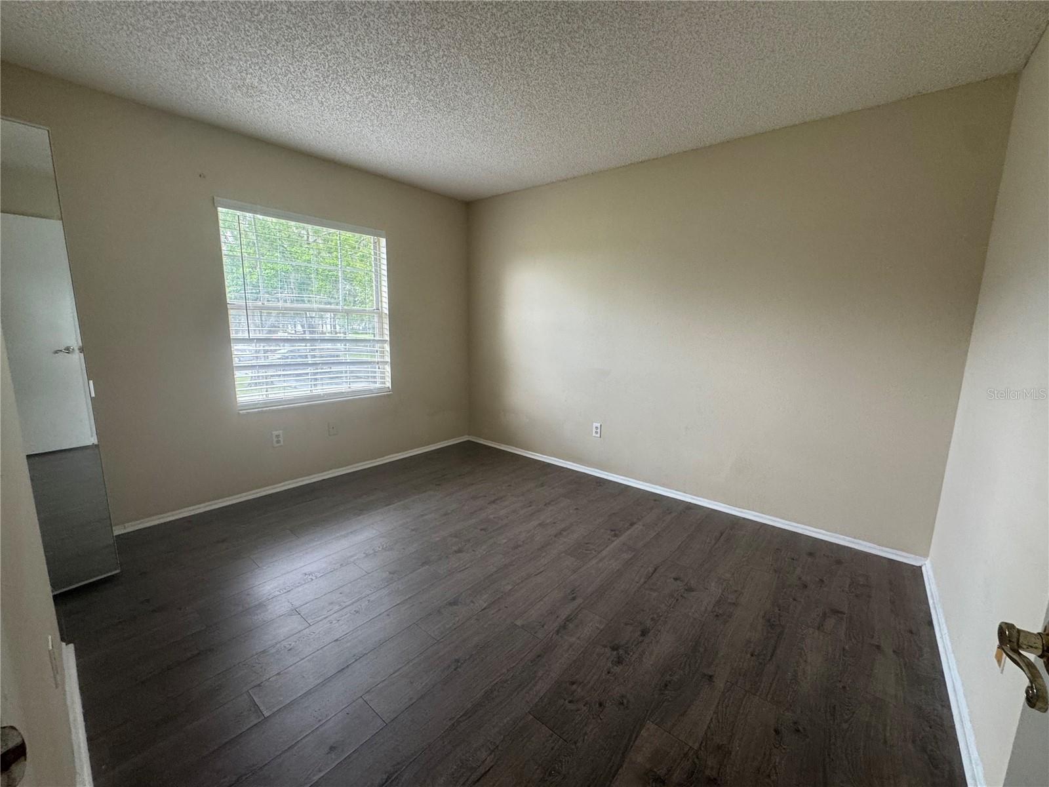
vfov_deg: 85.7
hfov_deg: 102.1
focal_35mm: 14
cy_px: 394
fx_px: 424
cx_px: 524
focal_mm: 2.22
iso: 200
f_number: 2.2
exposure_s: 1/99
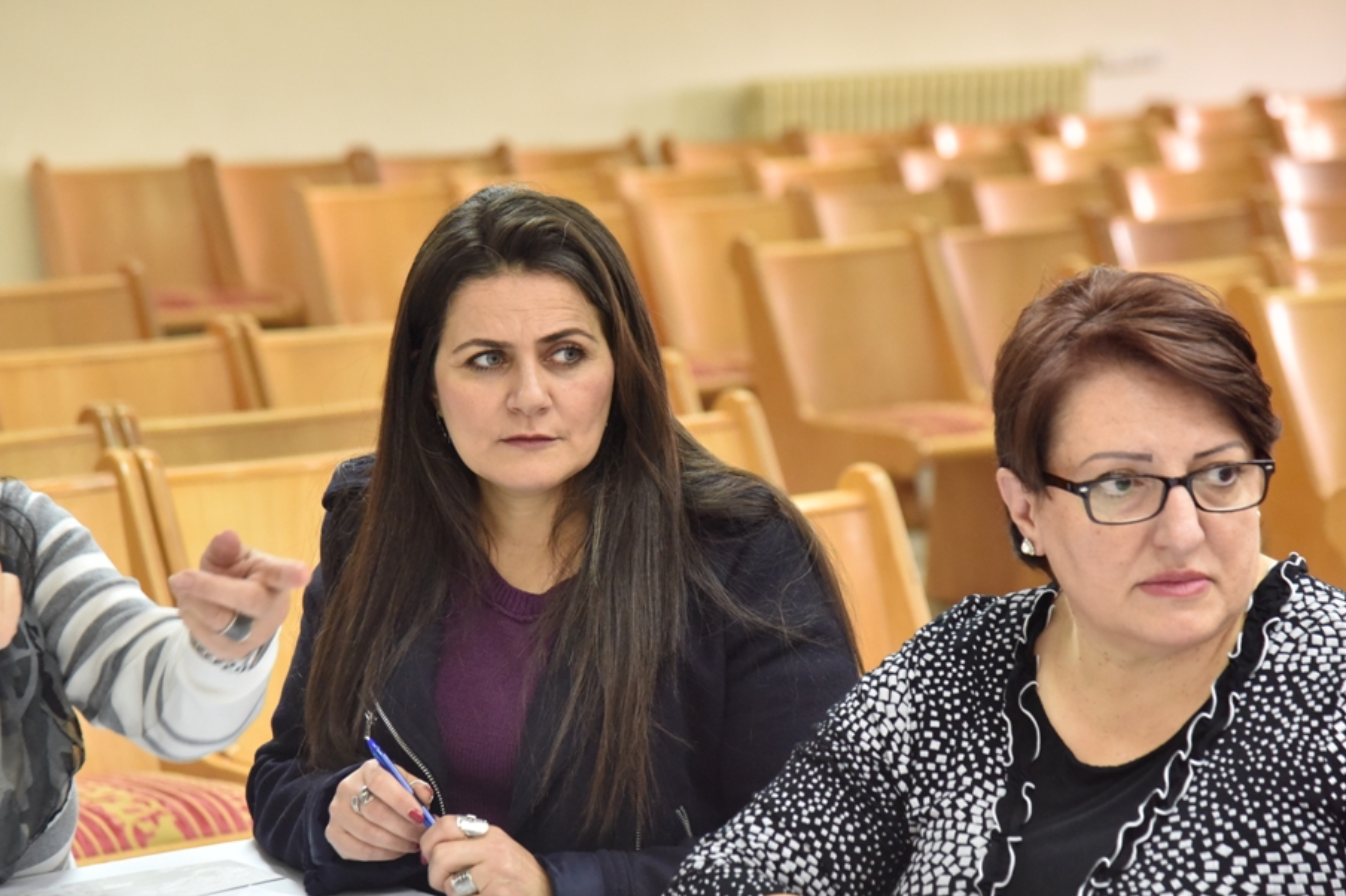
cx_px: 664
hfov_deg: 17.2
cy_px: 490
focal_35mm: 119
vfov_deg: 11.5
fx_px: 4447
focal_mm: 105
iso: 2500
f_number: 5
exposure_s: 1/100
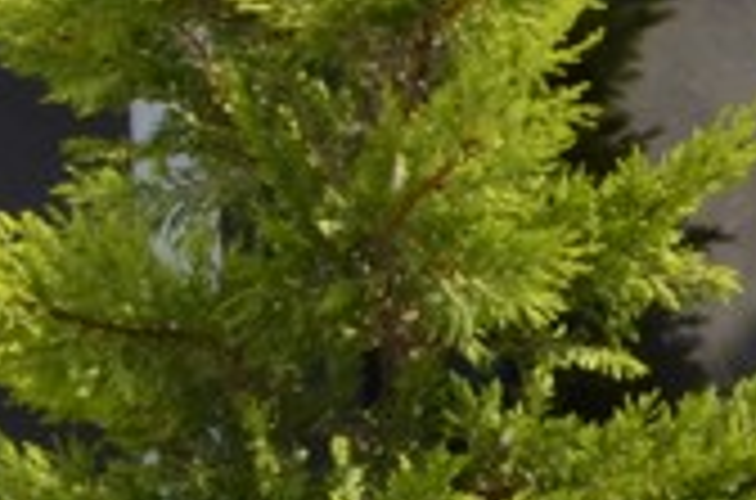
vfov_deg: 8.0
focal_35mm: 165
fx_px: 3455
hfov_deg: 10.9
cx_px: 1688
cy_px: -387
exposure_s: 1/200
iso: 900
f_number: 22
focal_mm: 18
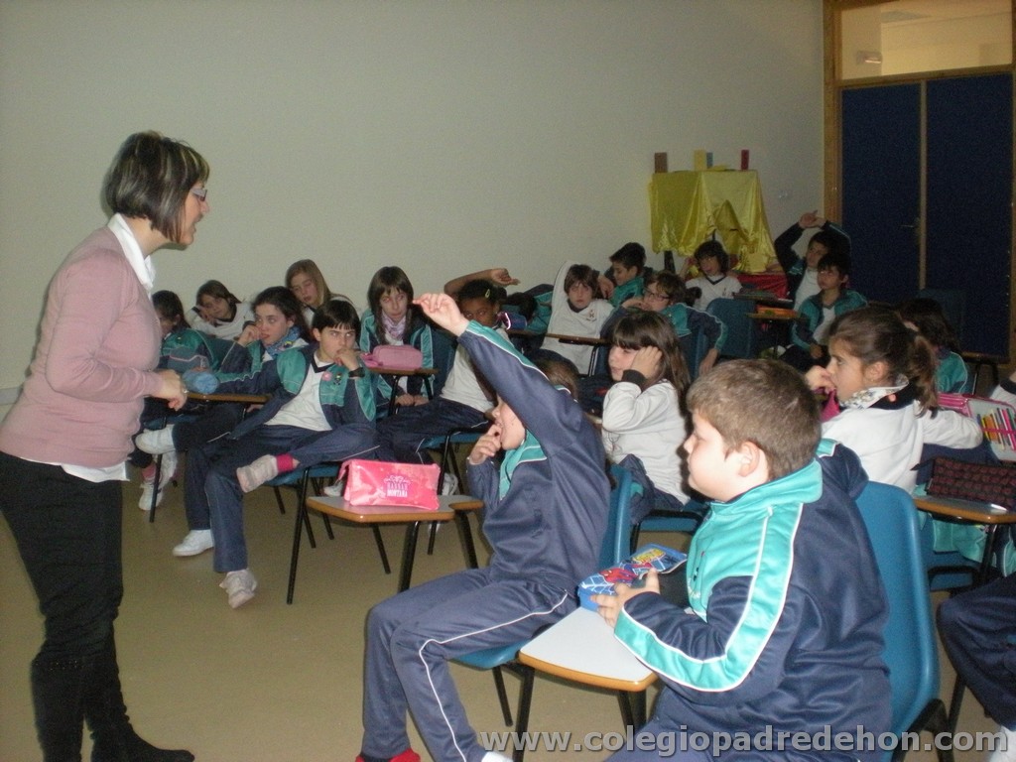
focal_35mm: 38
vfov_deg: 37.7
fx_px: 1115
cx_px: 508
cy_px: 381
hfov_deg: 49.0
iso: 473
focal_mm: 6.3
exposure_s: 1/60
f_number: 3.1
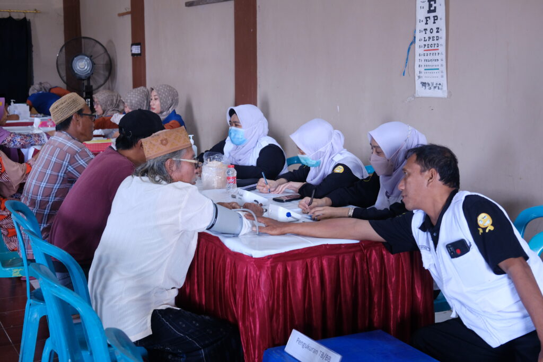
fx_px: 799
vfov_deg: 25.5
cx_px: 272
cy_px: 181
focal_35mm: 53
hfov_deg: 37.5
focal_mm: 35
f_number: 4.5
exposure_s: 1/80
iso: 1250
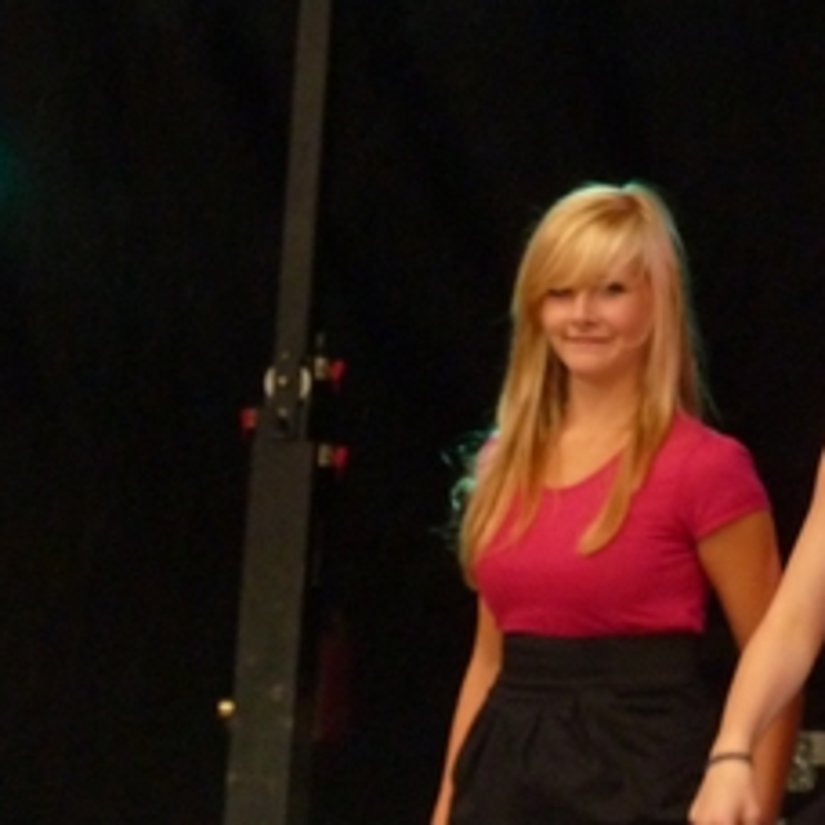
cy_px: 460
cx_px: 811
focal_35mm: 298
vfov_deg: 5.9
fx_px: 8035
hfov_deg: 5.9
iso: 400
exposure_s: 1/125
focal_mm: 21
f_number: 4.4
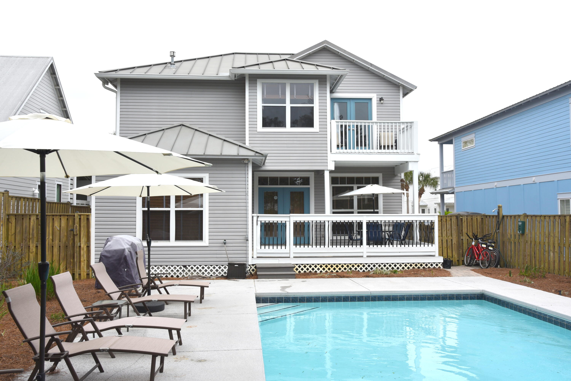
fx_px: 492
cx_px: 286
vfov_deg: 42.4
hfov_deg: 60.3
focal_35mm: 31
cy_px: 190
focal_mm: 31
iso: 200
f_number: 10
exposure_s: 1/400
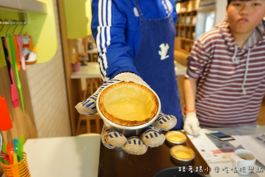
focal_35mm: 26
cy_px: 88
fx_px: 188
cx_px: 132
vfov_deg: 50.4
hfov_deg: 70.4
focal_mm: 17
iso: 1600
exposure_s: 1/160
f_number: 4
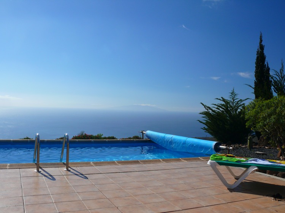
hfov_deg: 52.6
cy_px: 106
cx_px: 142
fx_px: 288
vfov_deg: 40.7
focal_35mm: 35
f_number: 5.6
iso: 100
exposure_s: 1/400
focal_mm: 7.4
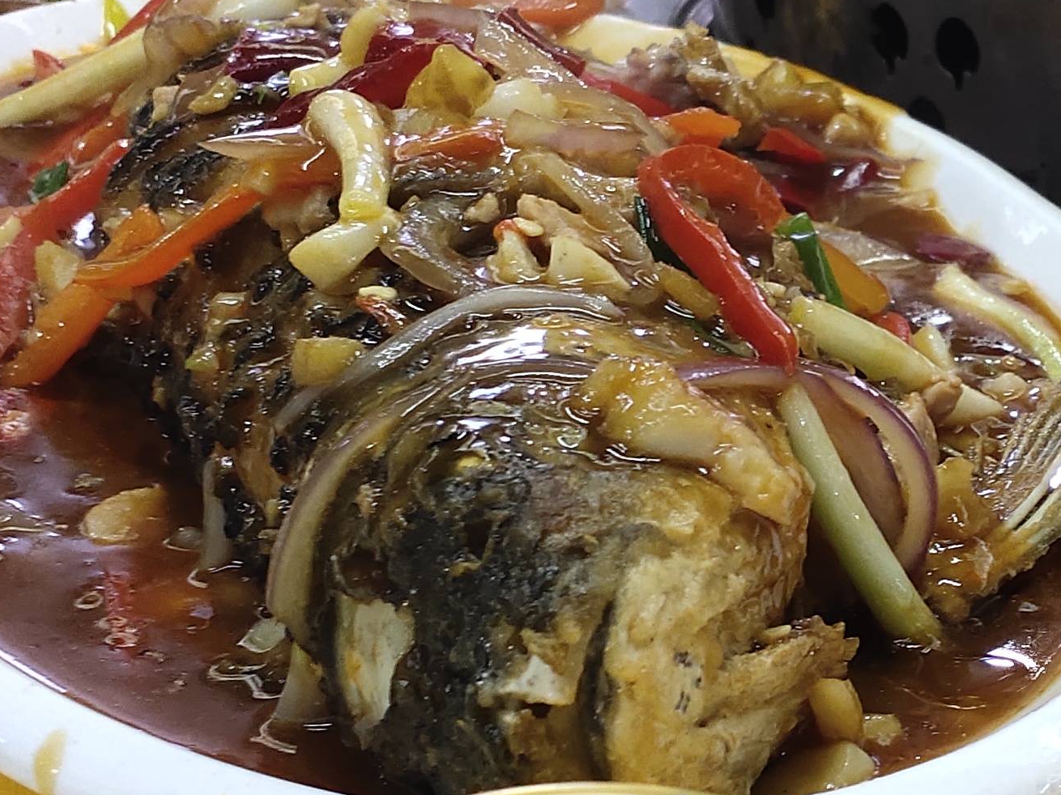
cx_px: 925
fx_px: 2911
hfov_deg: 20.3
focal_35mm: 95
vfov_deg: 15.5
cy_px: 534
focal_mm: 4.05
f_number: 1.78
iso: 316
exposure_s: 1/50
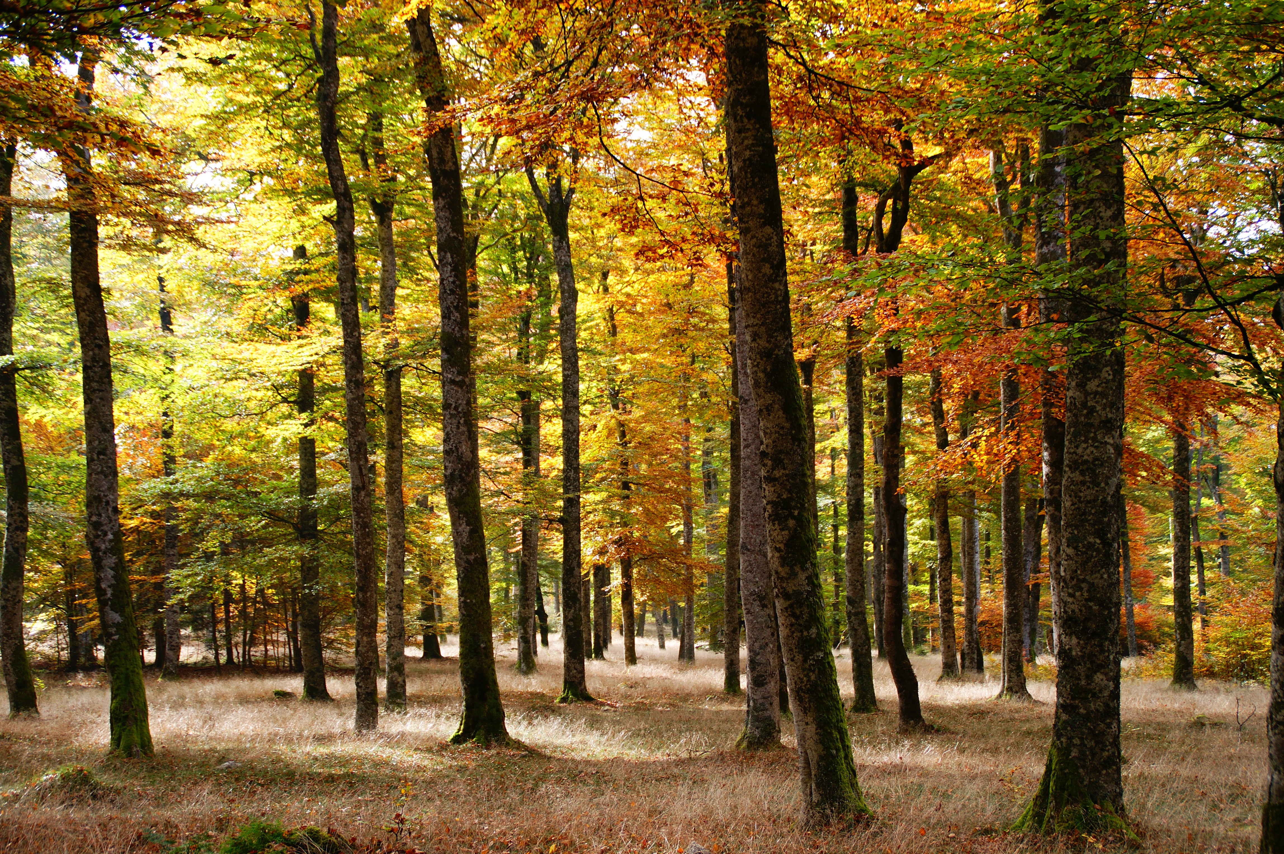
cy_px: 427
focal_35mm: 52
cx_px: 642
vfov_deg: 25.7
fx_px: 1871
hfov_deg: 37.9
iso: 100
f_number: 4.5
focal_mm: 35
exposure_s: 1/60
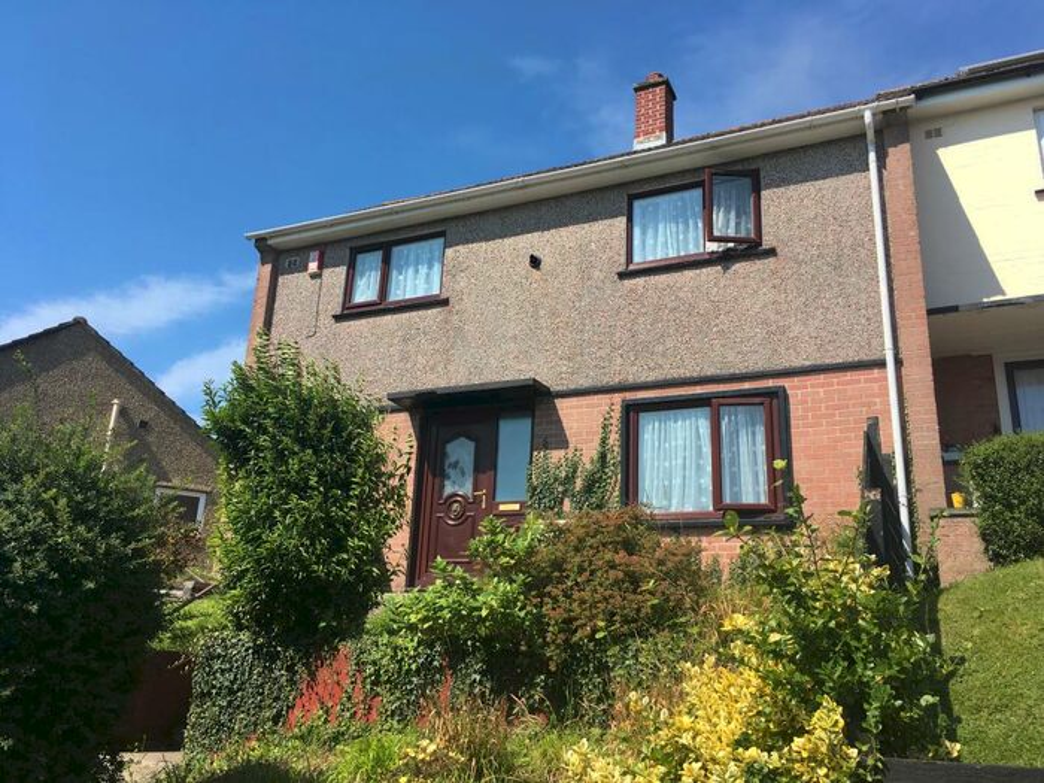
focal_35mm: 29
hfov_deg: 61.7
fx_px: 875
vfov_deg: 48.2
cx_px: 522
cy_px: 392
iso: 25
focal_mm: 4.15
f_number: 2.2
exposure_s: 1/1261
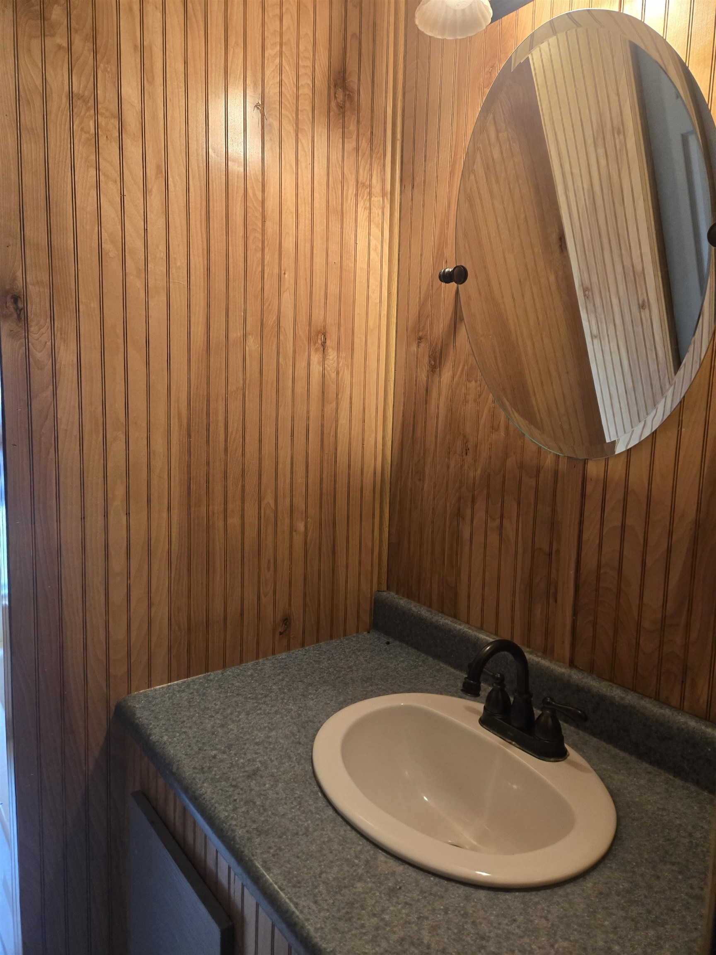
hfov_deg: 58.9
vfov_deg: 73.9
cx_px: 358
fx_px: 634
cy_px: 478
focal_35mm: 23
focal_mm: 5.4
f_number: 1.8
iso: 500
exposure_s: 1/60
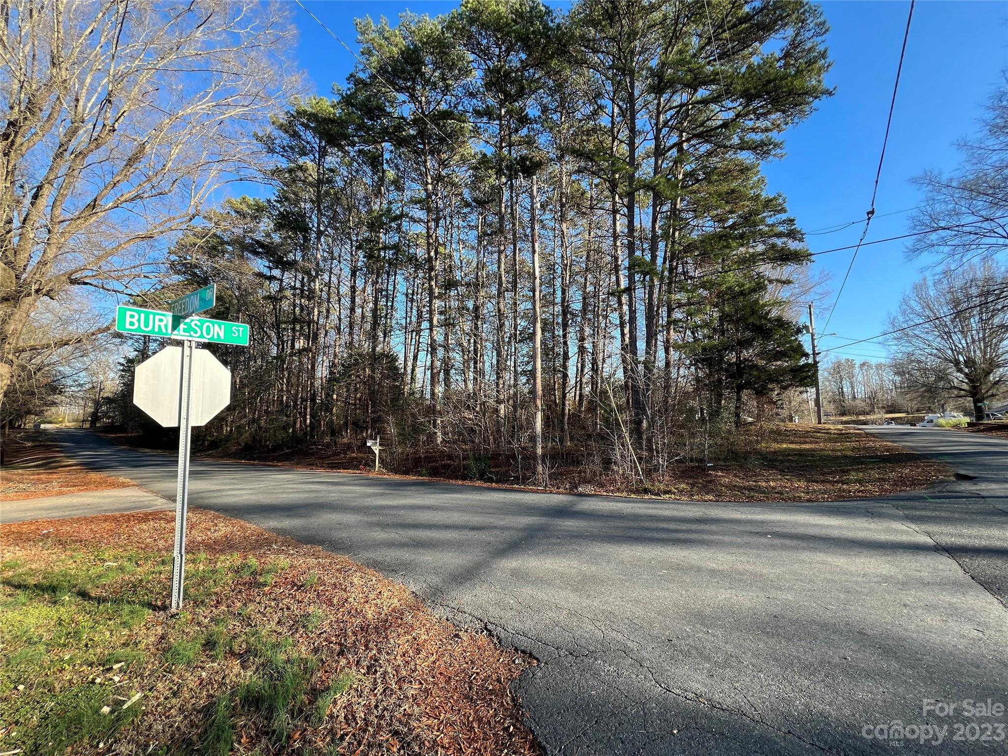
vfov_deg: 89.9
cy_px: 378
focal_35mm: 13
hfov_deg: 106.2
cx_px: 504
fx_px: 379
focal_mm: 1.57
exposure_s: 1/270
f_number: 1.8
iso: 32
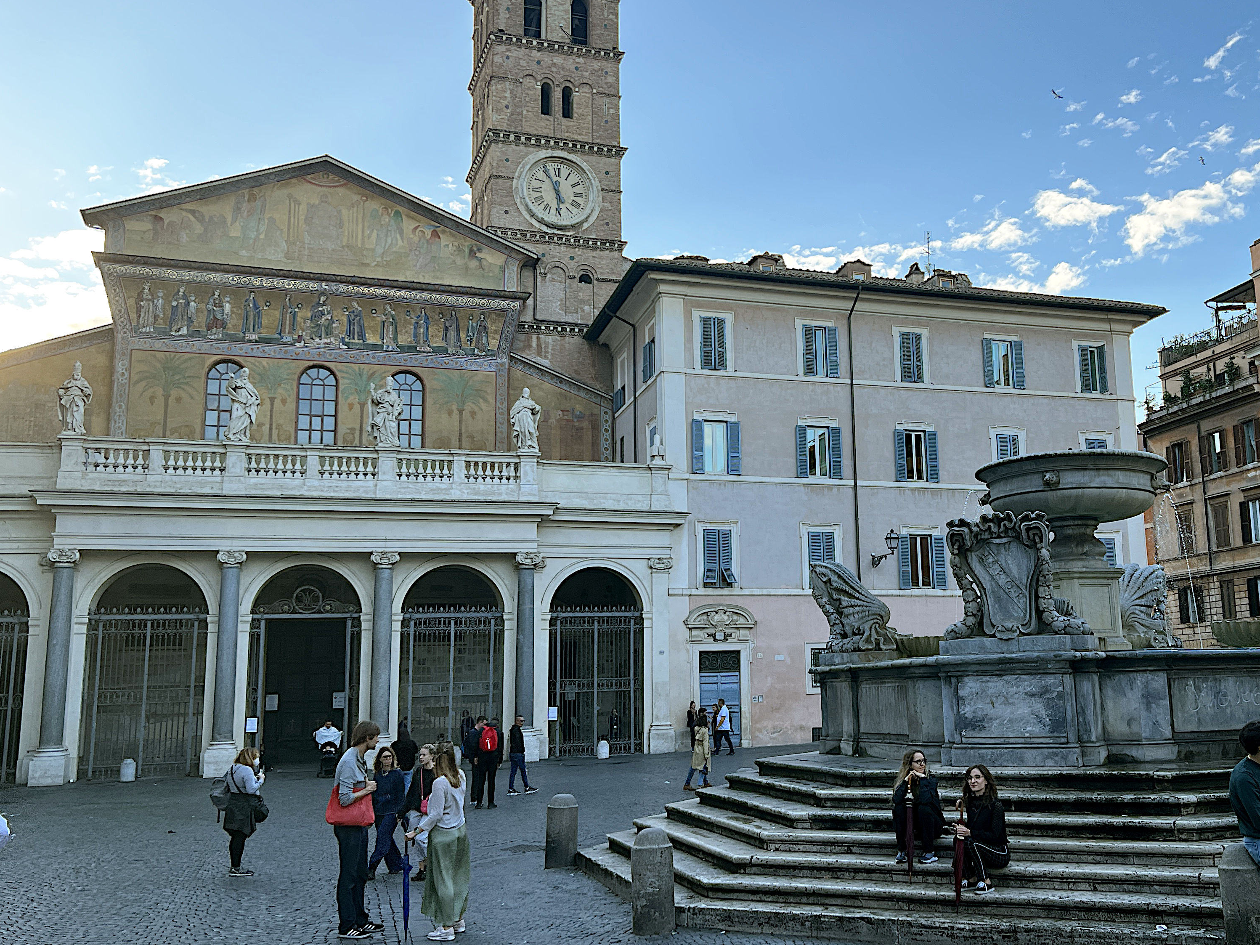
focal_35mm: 35
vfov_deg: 40.7
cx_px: 783
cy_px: 457
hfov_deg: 52.1
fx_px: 1274
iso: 50
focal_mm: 5.7
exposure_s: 1/696
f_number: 1.5
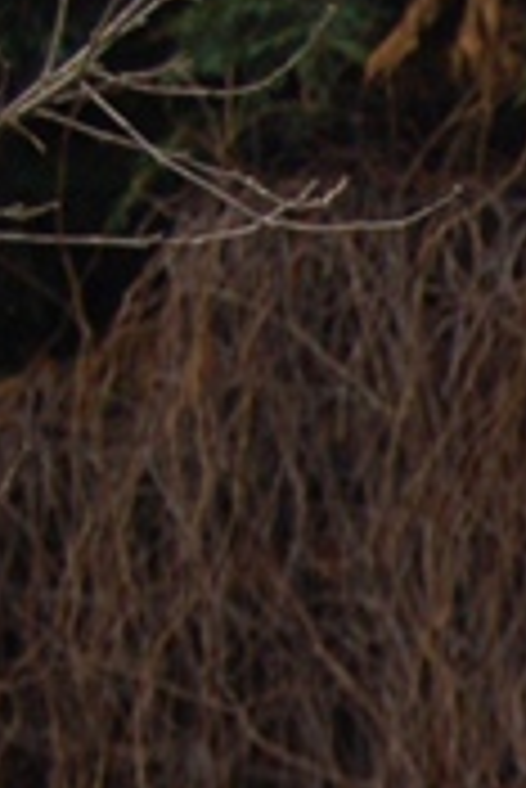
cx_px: 1565
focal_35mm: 264
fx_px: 5774
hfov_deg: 5.0
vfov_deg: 7.6
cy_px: 1297
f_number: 4.5
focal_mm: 32
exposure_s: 1/500
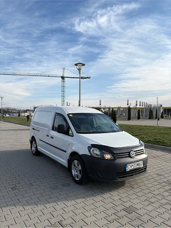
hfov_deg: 53.1
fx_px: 171
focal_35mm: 26
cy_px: 114
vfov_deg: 67.3
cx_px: 86
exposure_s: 1/2639
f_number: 1.6
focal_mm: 5.96
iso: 50
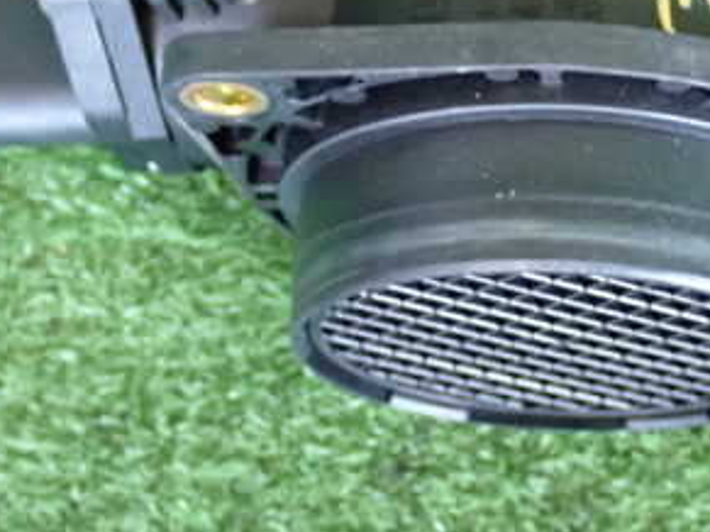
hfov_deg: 15.3
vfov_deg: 11.5
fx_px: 2624
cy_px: 27
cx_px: 544
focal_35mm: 128
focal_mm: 11.09
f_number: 3.6
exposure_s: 1/50
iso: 1250
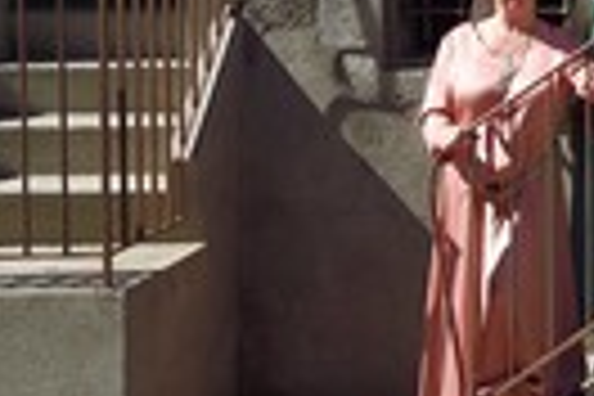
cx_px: 864
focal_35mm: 111
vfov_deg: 12.1
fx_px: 1831
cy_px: -54
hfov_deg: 16.9
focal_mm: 35
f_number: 14
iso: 400
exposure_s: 1/250
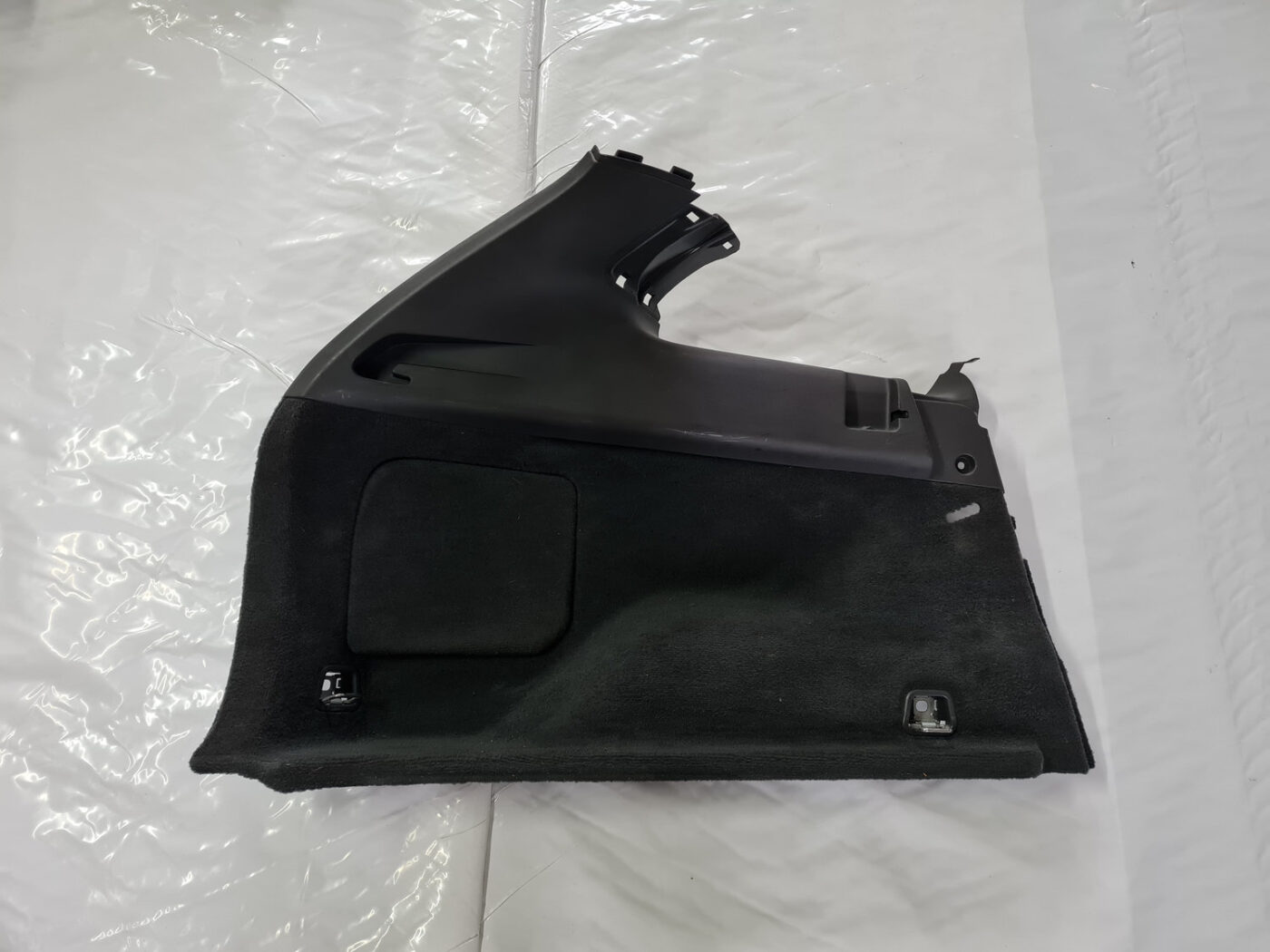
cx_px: 635
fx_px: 954
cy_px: 476
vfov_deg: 53.1
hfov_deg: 67.3
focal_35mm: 26
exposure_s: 1/50
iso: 320
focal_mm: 5.4
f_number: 1.8
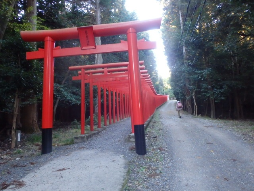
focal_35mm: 28
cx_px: 127
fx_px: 205
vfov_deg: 49.7
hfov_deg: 63.4
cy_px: 96
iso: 640
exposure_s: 1/30
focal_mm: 5
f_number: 3.9
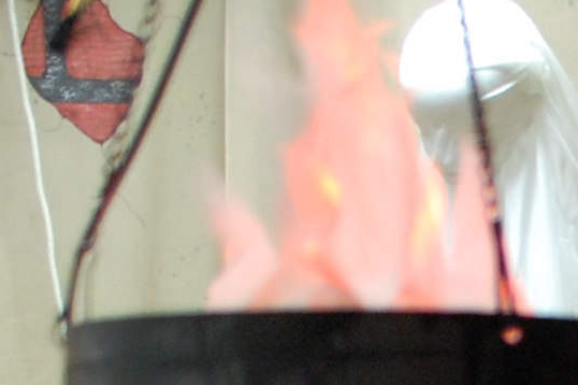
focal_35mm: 151
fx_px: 2423
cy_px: 959
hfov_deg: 12.3
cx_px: 1084
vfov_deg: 8.3
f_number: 3.5
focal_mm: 18
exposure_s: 1/15
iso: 800
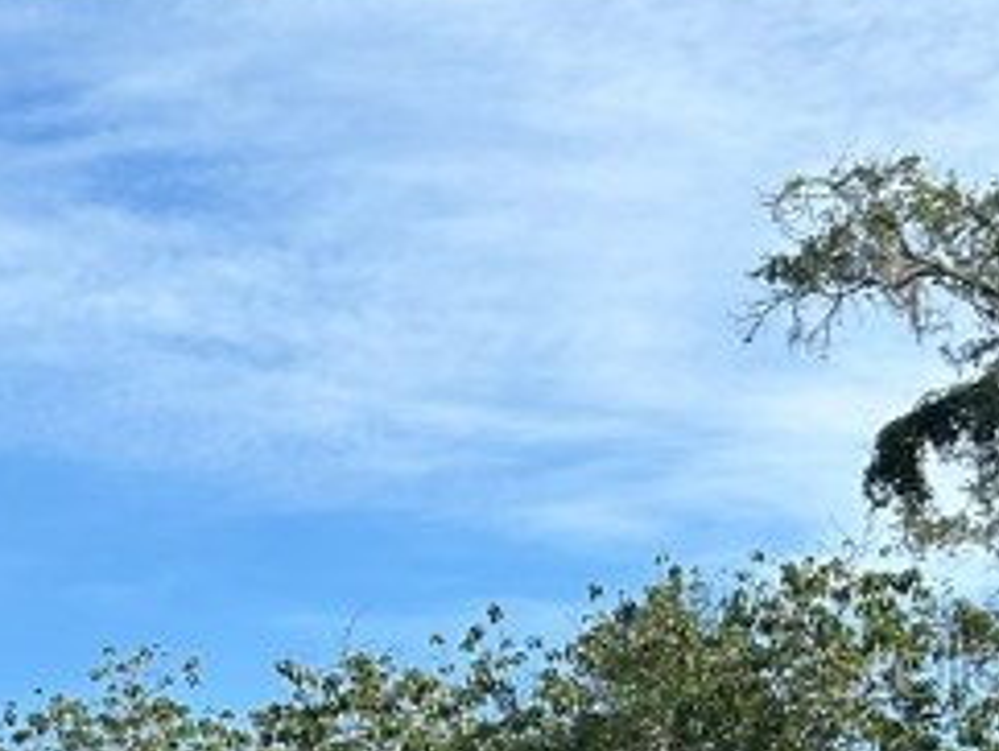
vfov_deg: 13.4
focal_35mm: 110
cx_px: -900
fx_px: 3178
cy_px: 664
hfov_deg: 15.0
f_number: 1.5
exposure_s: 1/3257
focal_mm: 5.7
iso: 50
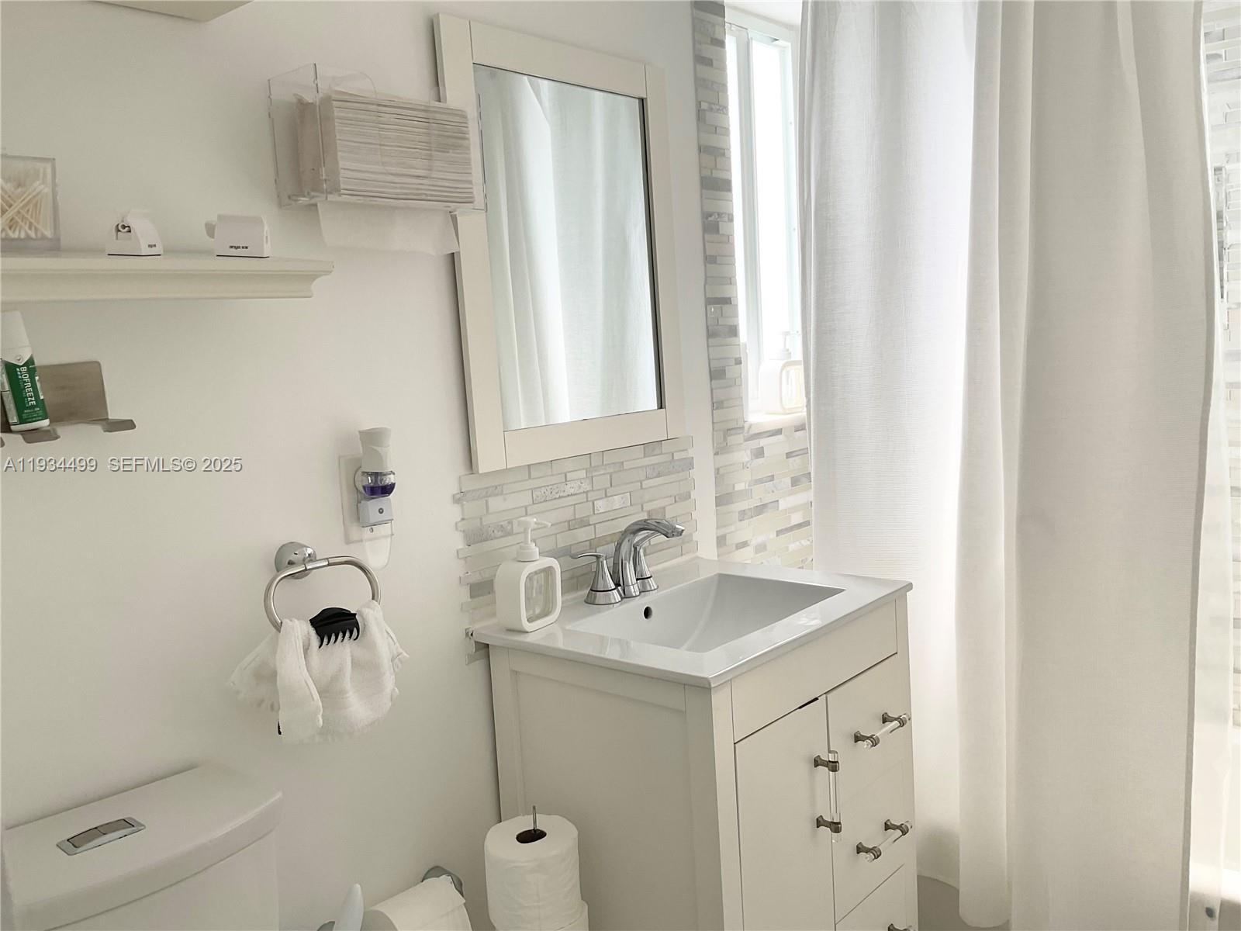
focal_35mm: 29
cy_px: 466
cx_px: 620
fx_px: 1040
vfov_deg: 48.2
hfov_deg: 61.7
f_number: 1.8
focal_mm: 3
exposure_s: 1/122
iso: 16
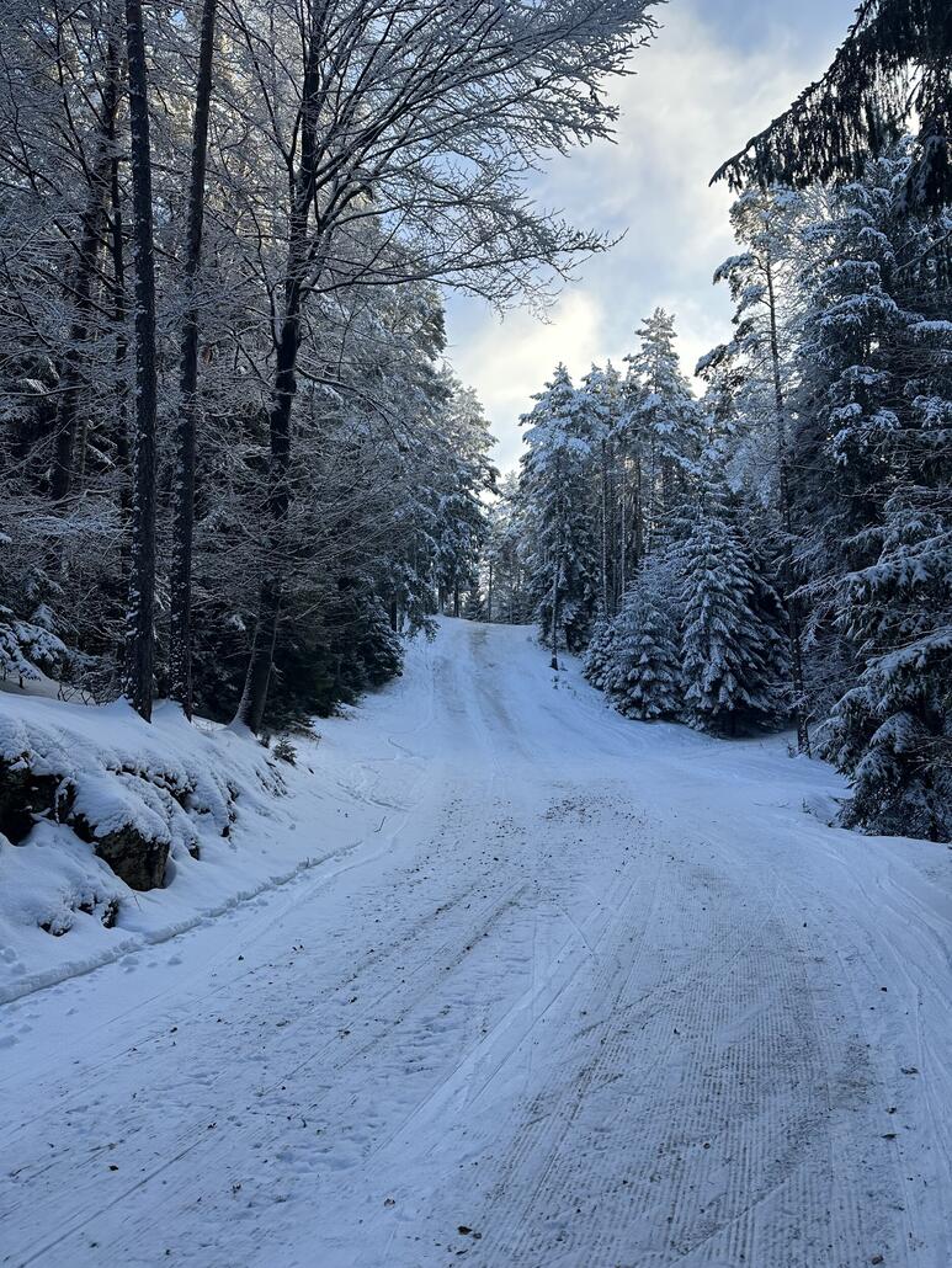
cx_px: 476
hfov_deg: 56.8
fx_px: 880
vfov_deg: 71.6
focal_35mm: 24
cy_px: 634
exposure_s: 1/918
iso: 80
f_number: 1.78
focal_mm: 6.86
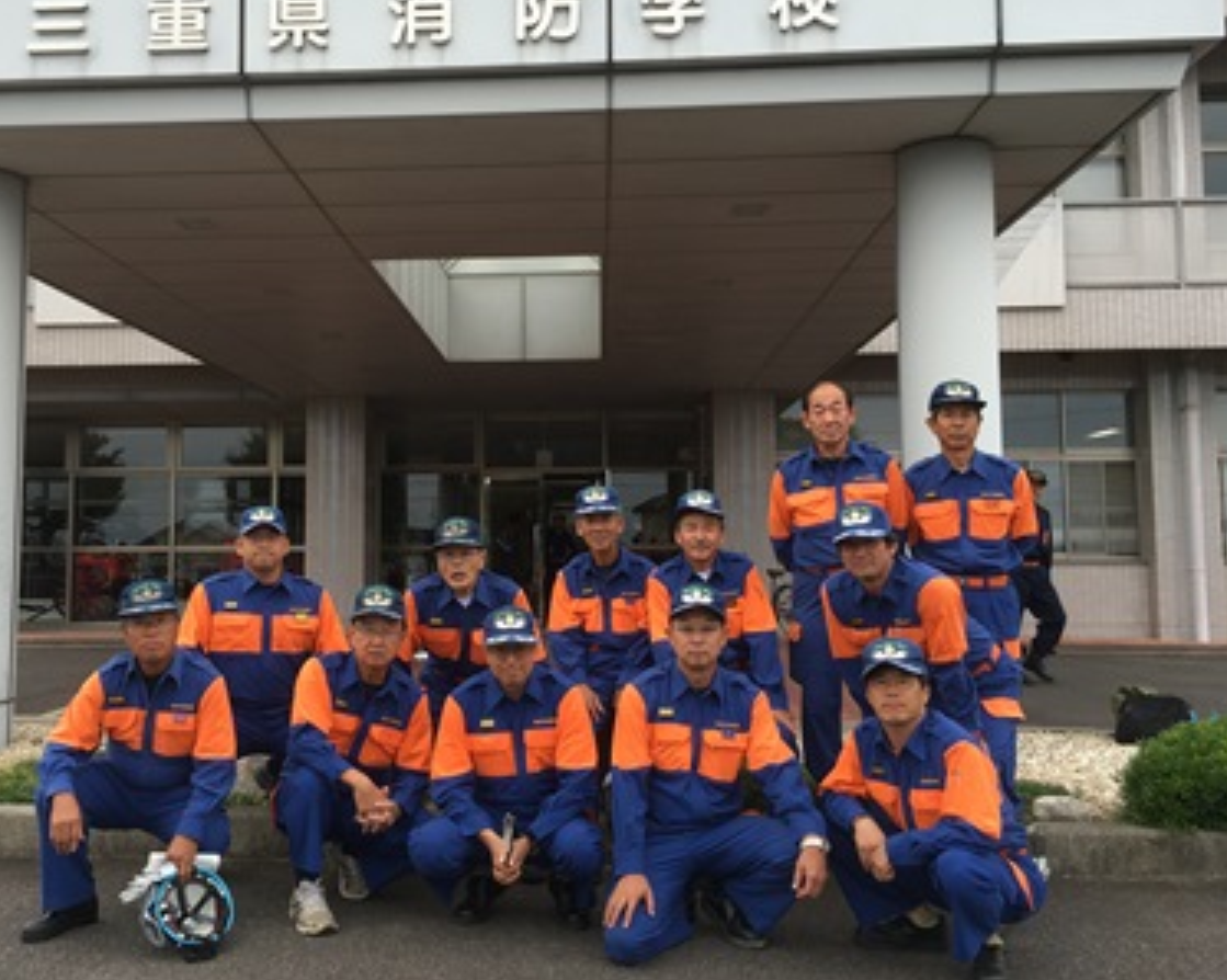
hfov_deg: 52.6
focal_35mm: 34
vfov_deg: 43.3
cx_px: 500
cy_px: 460
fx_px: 1234
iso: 25
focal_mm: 4.15
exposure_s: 1/138
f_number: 2.2
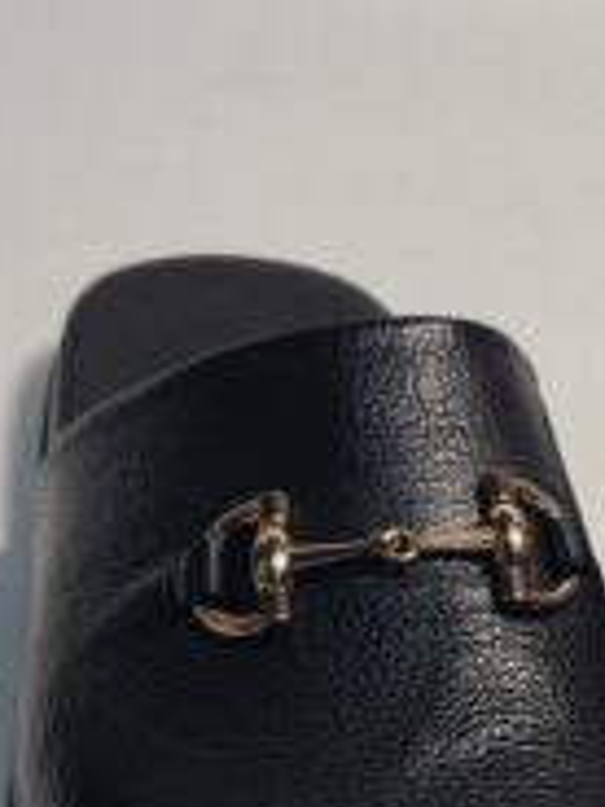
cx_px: 592
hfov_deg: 13.0
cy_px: 768
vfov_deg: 17.1
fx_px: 2633
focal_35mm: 113
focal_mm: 5.4
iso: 40
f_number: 1.8
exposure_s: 1/140
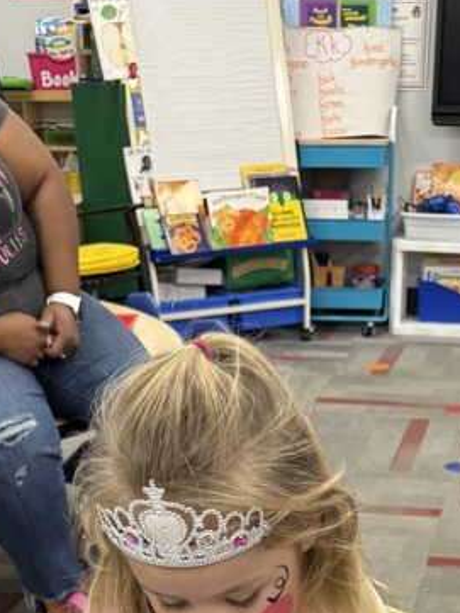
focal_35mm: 68
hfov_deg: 21.5
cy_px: 864
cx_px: 307
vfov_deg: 23.9
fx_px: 1204
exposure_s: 1/60
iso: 125
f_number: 1.78
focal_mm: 6.76
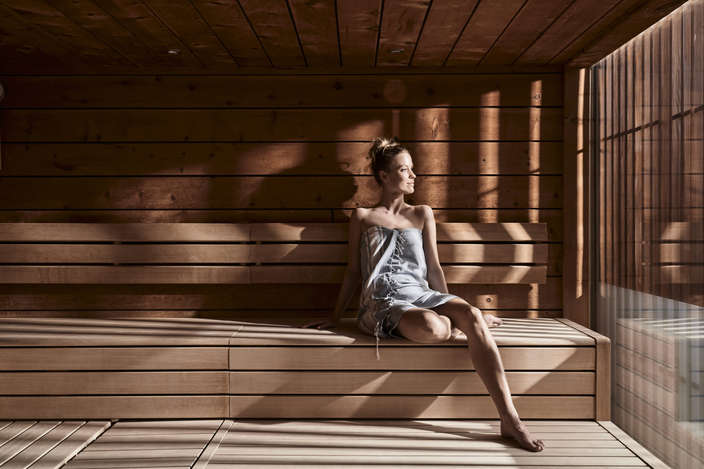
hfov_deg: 50.7
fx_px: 743
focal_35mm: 38
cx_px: 352
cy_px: 234
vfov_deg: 35.1
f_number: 5.6
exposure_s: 1/160
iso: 800
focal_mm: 38
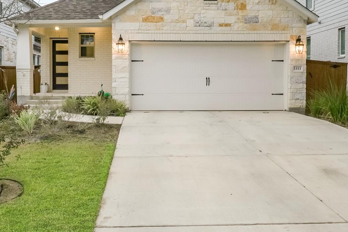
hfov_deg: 53.0
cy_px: 101
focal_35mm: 36
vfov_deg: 36.8
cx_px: 153
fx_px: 348
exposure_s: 1/400
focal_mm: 17
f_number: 9
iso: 200
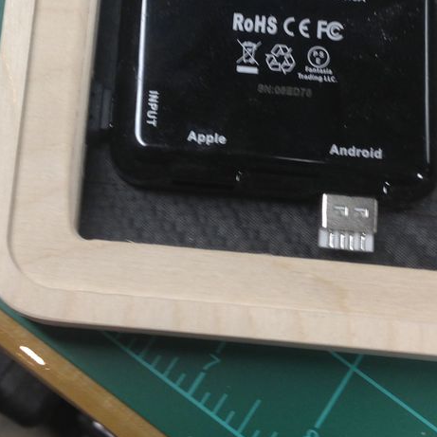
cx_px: 173
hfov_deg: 22.7
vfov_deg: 22.3
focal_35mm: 76
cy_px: 62
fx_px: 1085
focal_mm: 4.13
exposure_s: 1/30
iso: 64
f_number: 2.4
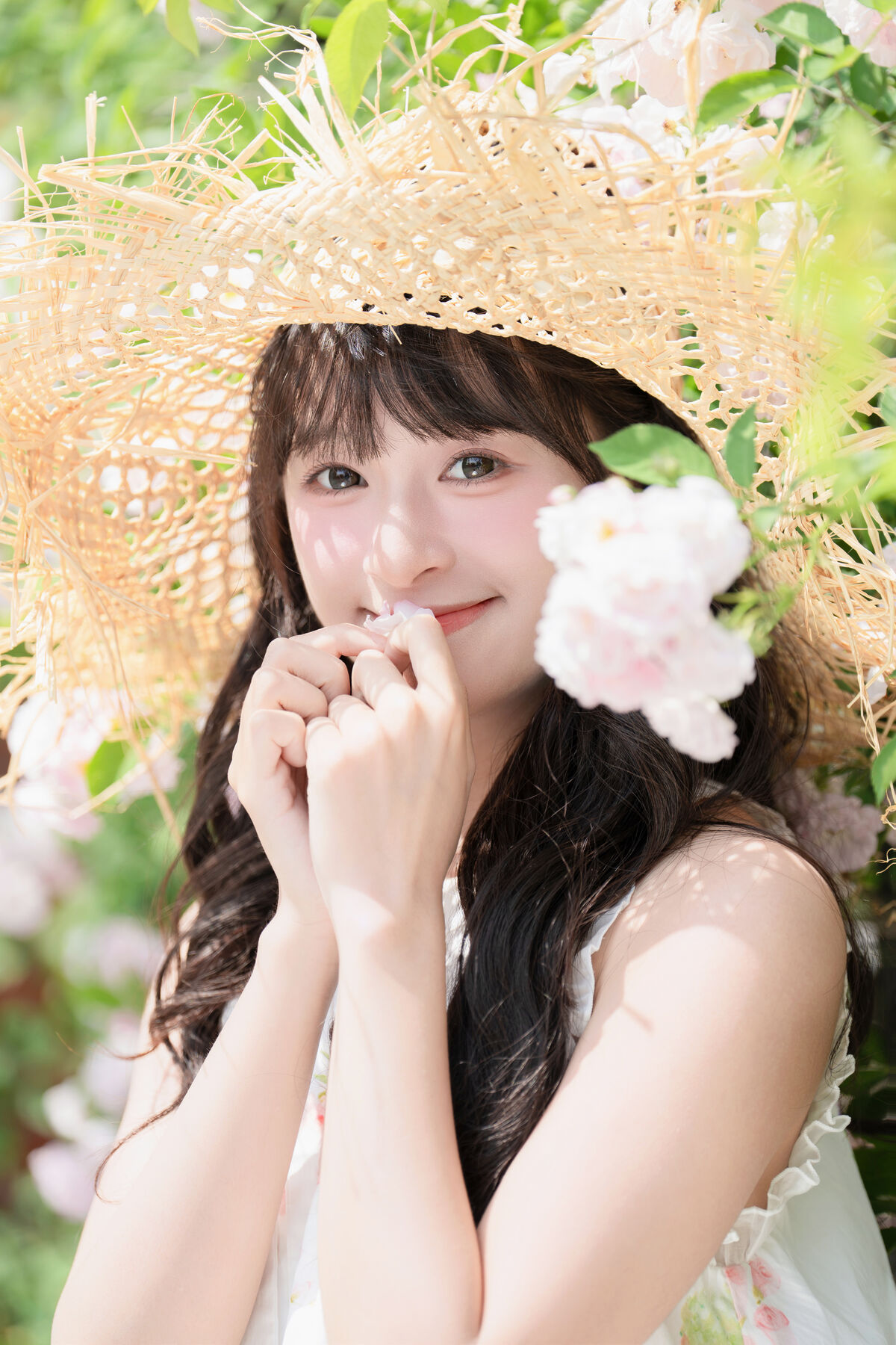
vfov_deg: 11.3
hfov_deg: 7.5
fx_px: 6794
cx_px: 448
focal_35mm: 182
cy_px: 672
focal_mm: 182
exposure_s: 1/640
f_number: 3.2
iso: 125
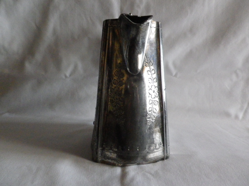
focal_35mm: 25
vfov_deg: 54.9
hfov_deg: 69.4
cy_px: 93
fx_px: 180
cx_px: 124
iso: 800
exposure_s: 1/15
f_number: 3.5
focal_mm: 4.5
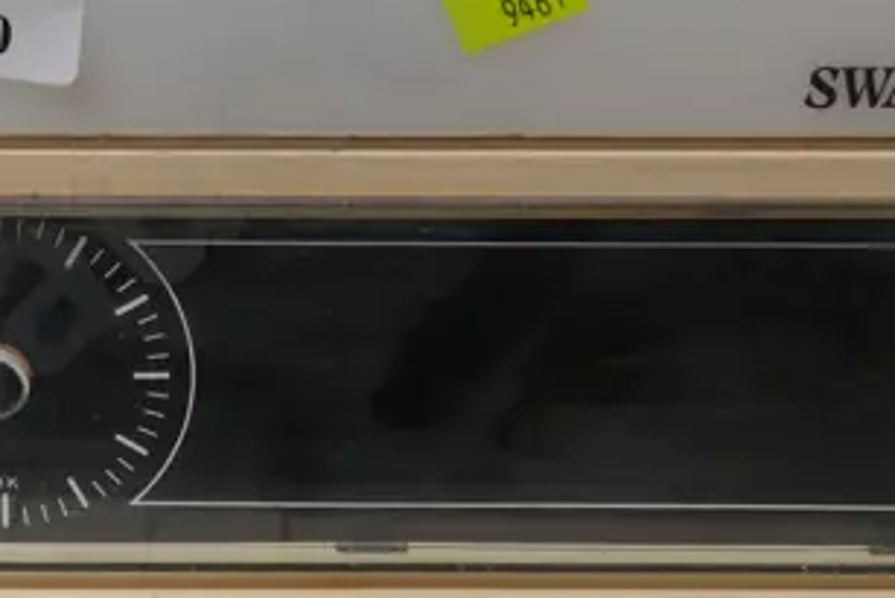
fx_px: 2761
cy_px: 191
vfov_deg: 12.3
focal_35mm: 111
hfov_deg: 18.3
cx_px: 181
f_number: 4
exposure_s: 1/125
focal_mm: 16
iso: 200
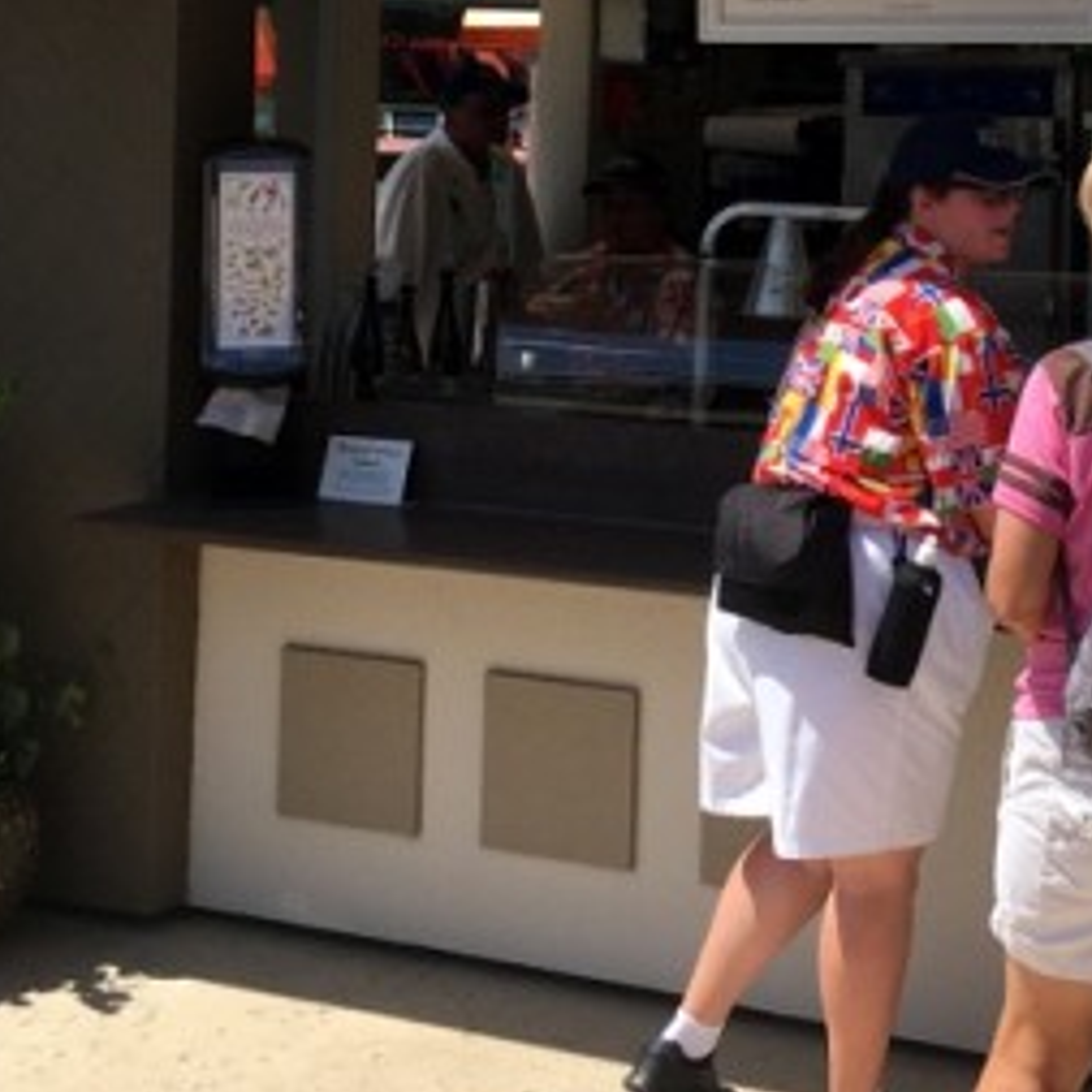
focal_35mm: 71
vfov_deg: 23.6
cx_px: 859
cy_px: 88
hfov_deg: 24.0
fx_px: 2534
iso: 25
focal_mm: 4.15
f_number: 2.2
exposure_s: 1/1261
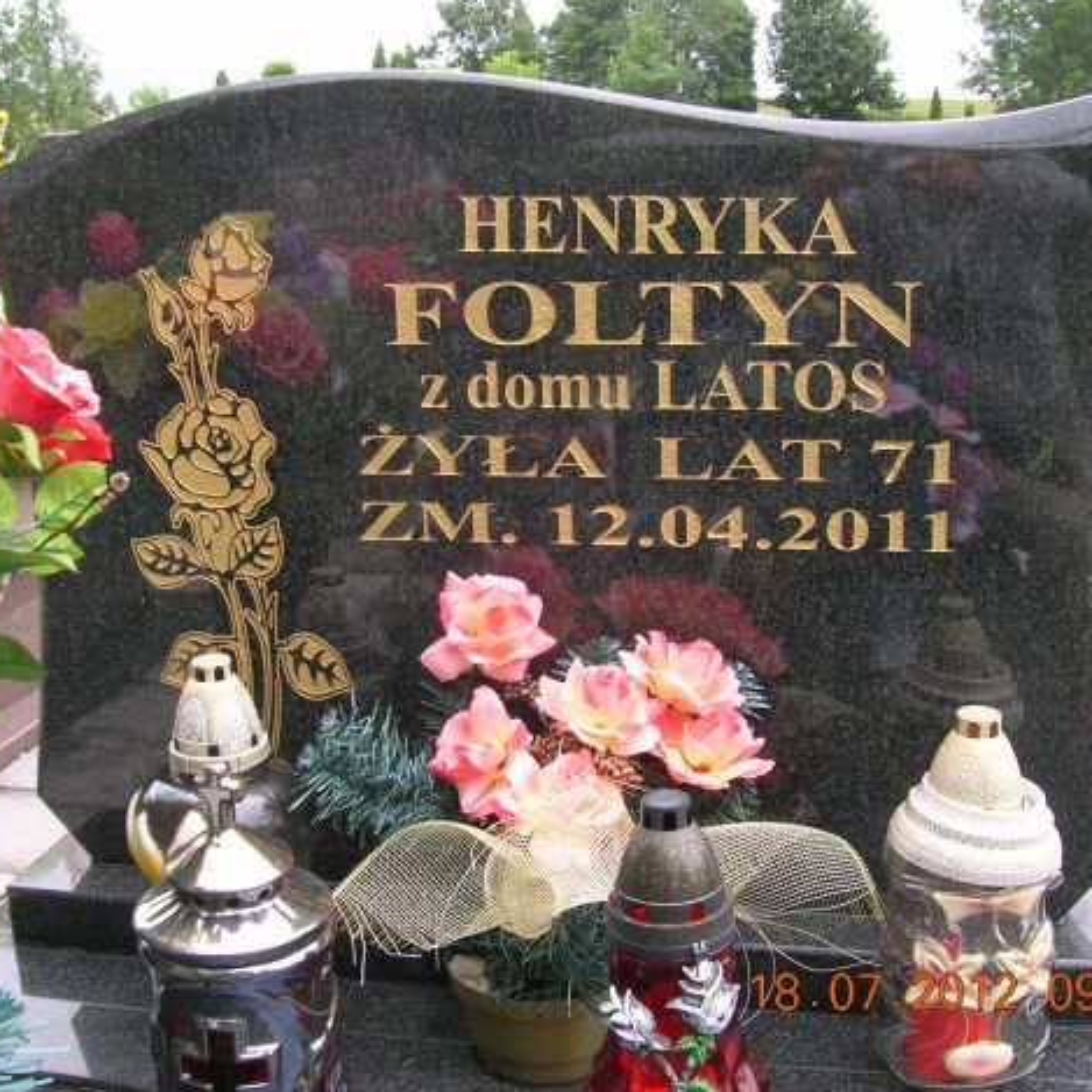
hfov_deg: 40.9
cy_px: 551
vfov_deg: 40.9
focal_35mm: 41
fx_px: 1463
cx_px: 533
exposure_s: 1/45.4
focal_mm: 5.7
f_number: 4.9
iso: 50
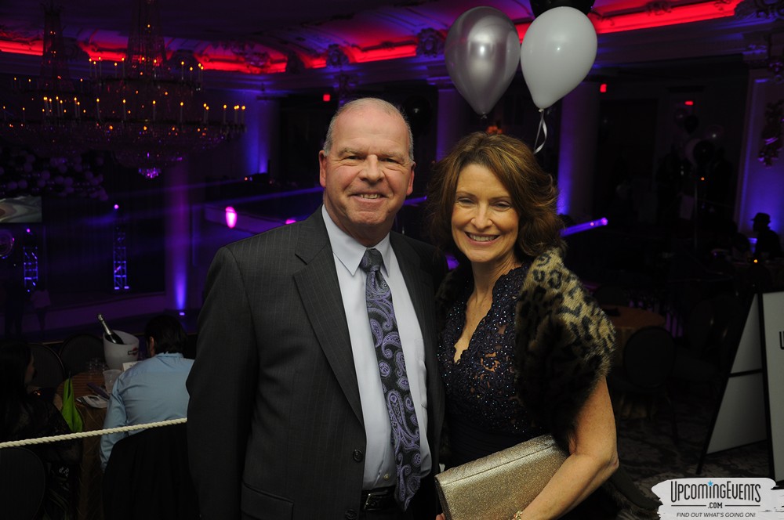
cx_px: 392
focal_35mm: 38
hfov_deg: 51.3
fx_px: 816
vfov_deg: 35.4
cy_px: 260
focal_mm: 25
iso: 400
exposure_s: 1/50
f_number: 4
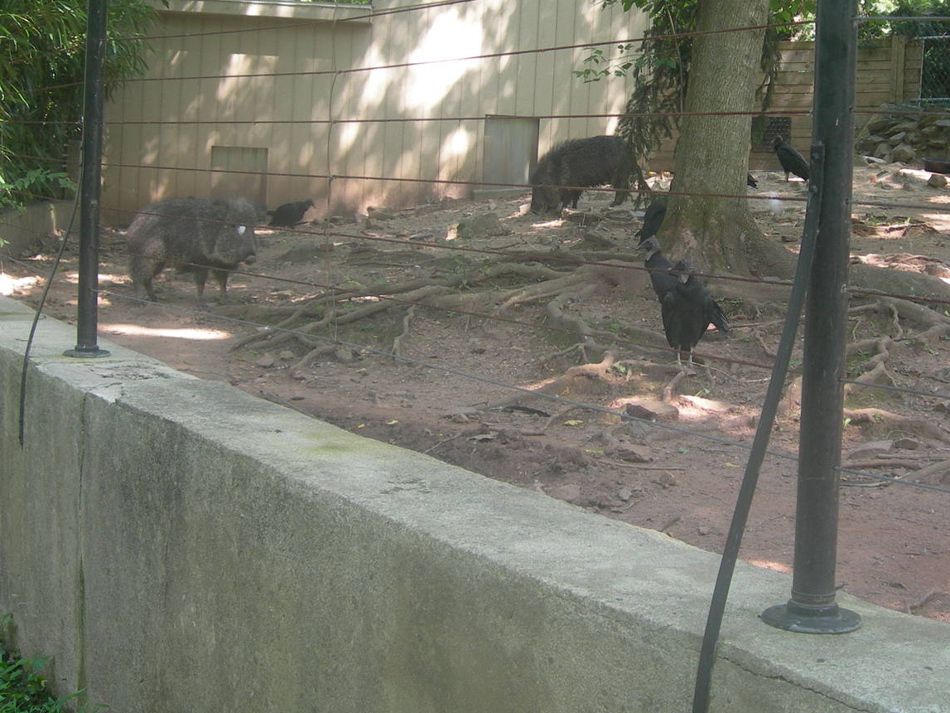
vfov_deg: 27.5
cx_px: 610
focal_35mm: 53
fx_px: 1454
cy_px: 282
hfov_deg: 35.9
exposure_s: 1/54.8
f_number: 2.8
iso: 50
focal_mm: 7.8
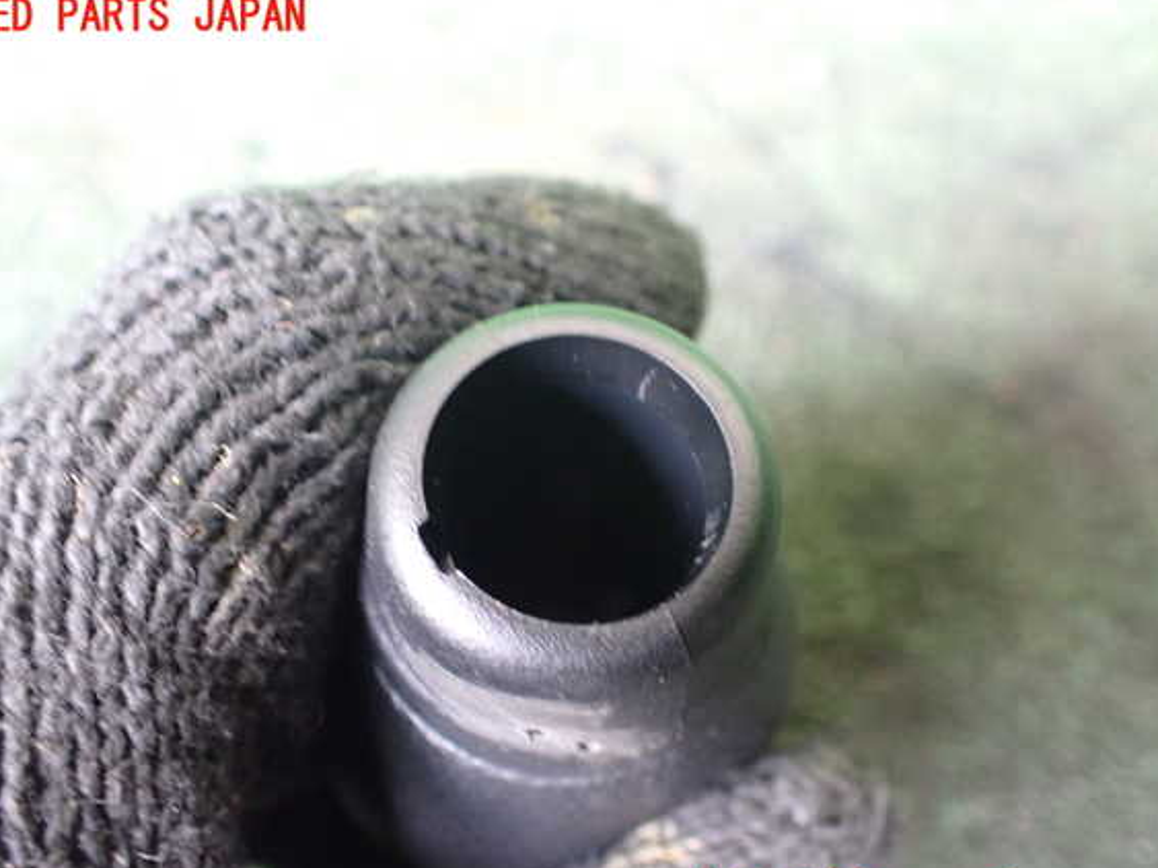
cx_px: 549
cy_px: 455
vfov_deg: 44.1
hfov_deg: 56.8
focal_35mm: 32
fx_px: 1070
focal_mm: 5.4
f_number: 2.3
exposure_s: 1/30
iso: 800
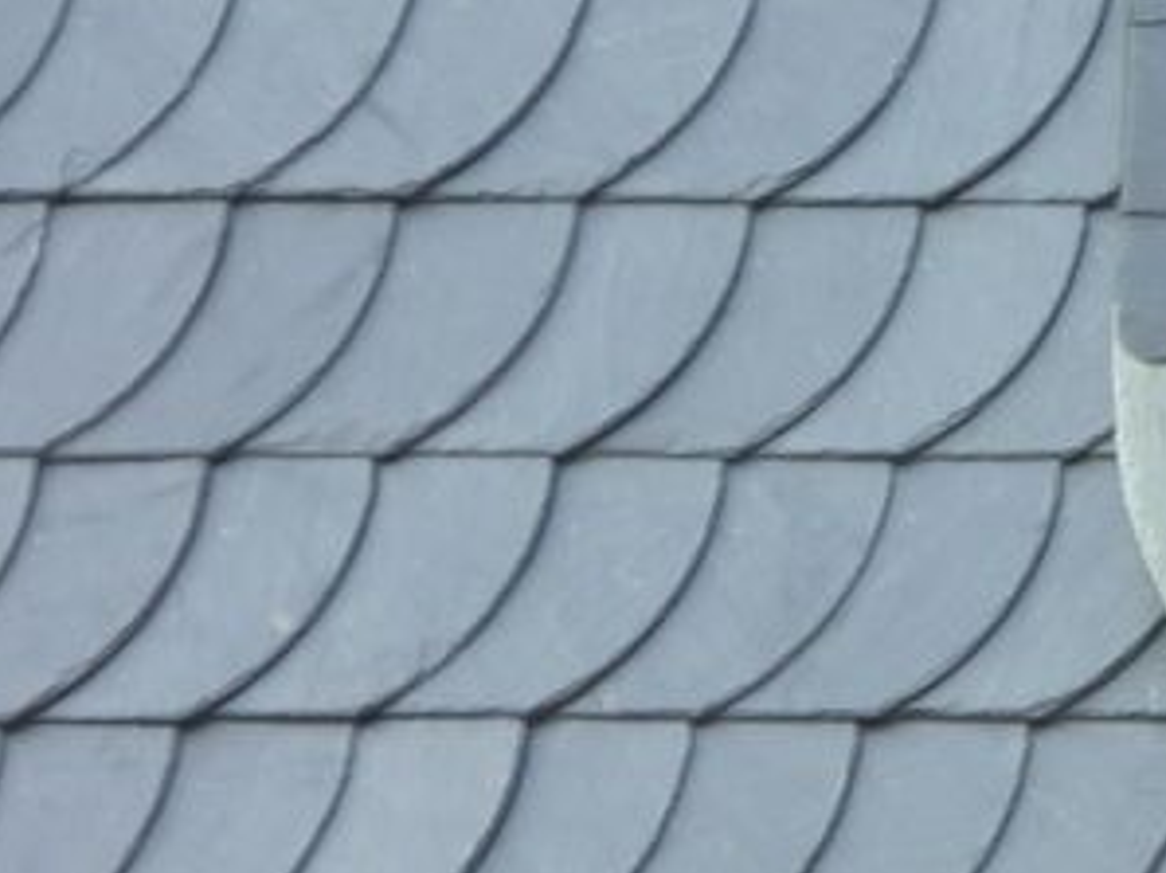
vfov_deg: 3.5
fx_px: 14237
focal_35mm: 423
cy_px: 284
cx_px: 1612
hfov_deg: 4.7
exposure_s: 1/60
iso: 125
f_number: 6.9
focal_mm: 25
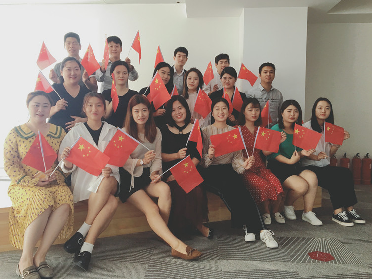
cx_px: 186
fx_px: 333
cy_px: 136
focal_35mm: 31
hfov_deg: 58.4
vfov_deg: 45.4
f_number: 2.2
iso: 50
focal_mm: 4.15
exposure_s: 1/33
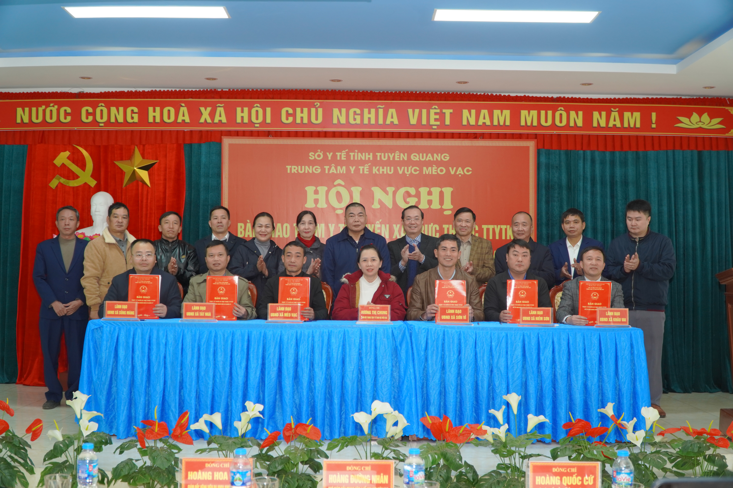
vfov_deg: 35.5
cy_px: 244
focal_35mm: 38
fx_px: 763
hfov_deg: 51.3
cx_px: 366
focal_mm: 25
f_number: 4
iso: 640
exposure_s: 1/100
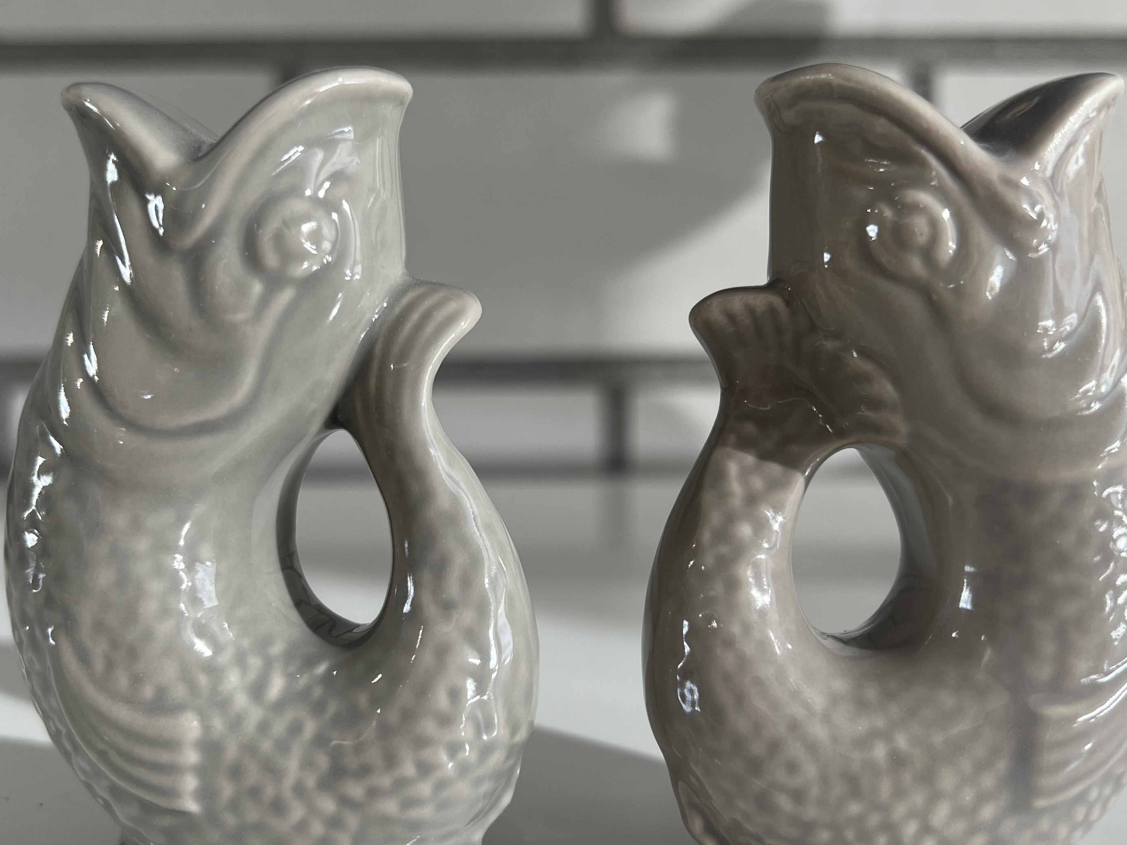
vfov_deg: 37.7
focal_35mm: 38
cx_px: 522
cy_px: 415
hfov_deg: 48.9
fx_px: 1237
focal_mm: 5.7
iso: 64
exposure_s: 1/100
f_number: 1.5
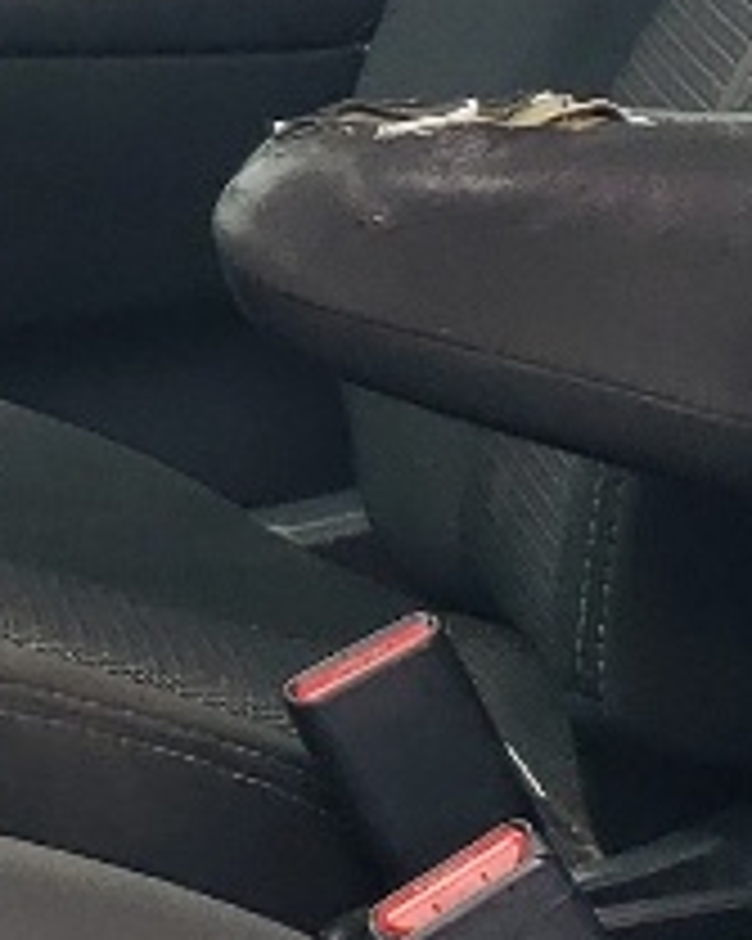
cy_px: 373
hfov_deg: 7.8
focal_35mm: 194
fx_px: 5401
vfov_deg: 10.0
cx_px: -279
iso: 50
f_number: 1.5
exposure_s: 1/154
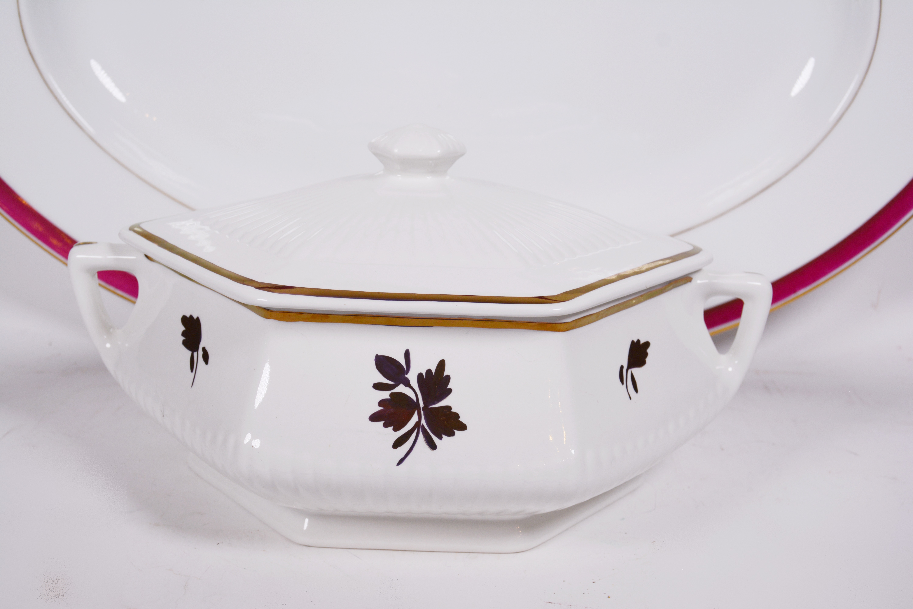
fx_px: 1141
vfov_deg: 29.9
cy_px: 304
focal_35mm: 45
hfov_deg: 43.6
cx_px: 456
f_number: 7.1
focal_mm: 30
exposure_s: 1/200
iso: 200
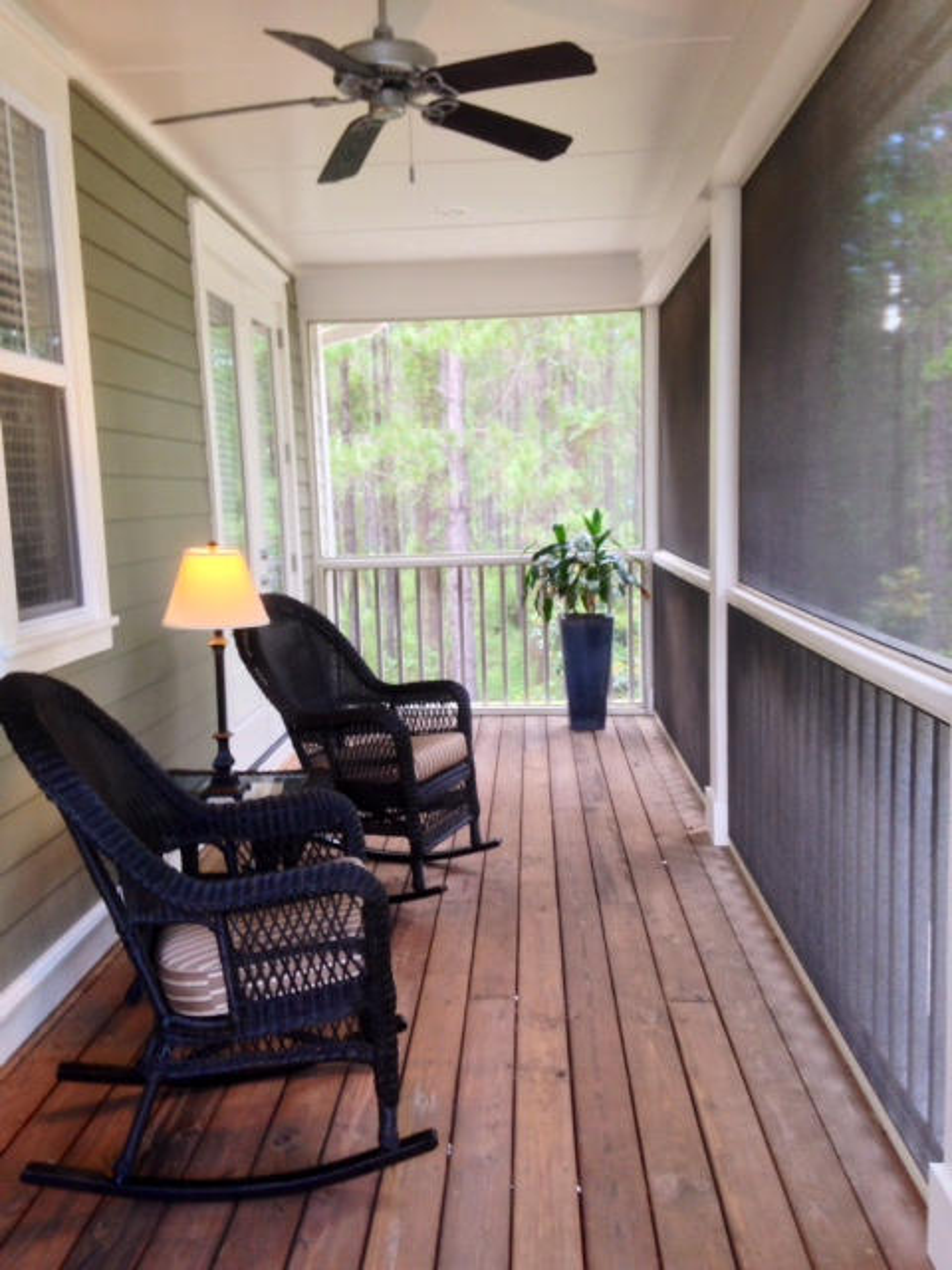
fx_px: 1210
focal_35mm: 33
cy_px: 635
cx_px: 476
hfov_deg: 42.9
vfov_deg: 55.4
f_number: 2.4
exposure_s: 1/20
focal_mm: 4.12
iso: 80
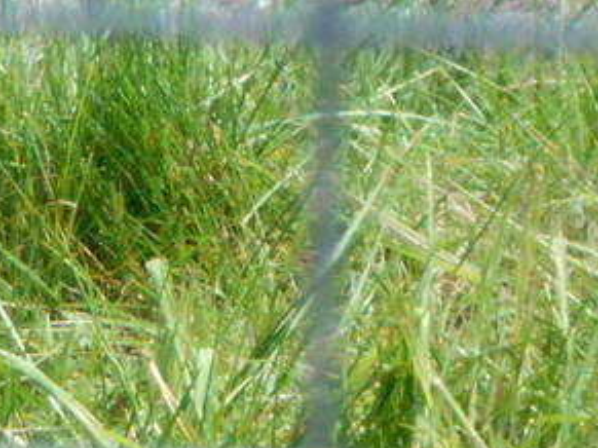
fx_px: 12329
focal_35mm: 714
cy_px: -577
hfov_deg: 2.8
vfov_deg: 2.1
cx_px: -286
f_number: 6.5
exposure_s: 1/250
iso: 360
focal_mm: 23
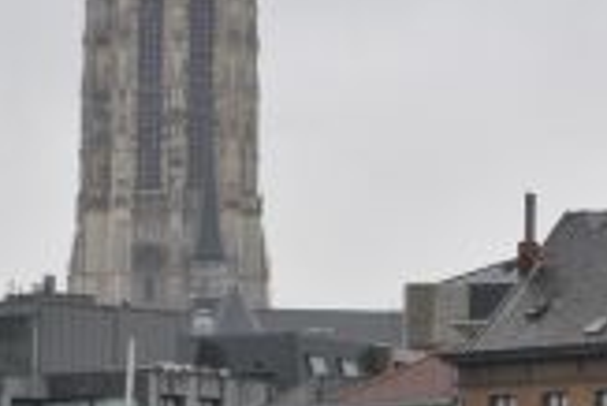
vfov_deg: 5.9
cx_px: 398
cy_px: 350
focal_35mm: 235
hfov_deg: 8.7
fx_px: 3966
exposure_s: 1/100
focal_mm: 40
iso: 200
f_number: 5.3
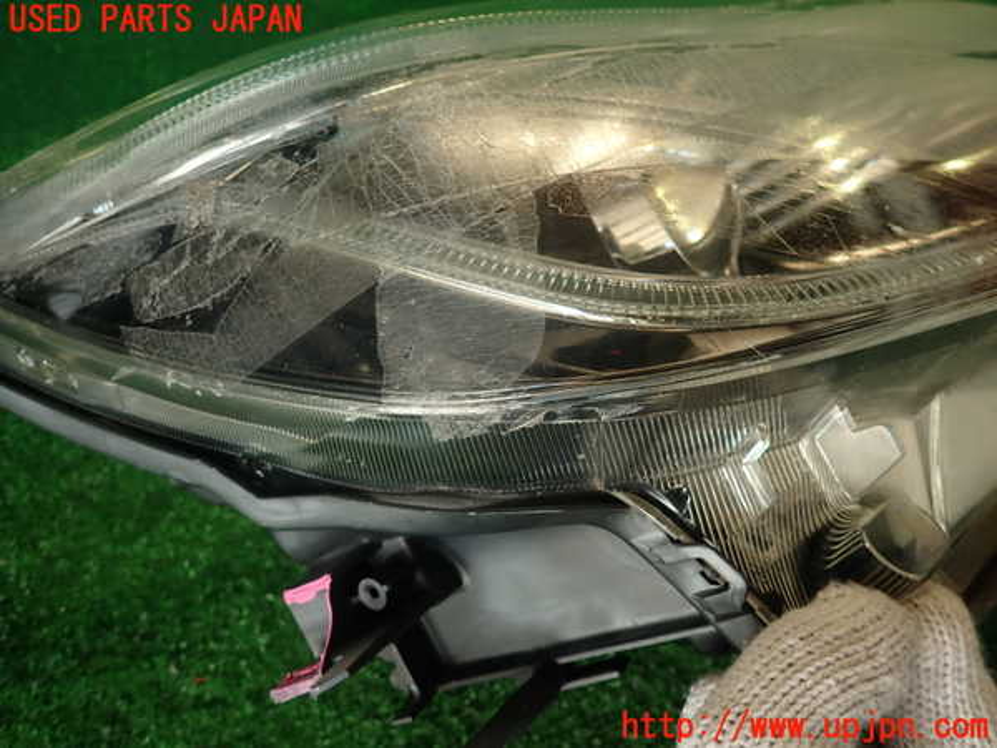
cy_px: 374
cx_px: 498
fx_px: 720
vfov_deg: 54.9
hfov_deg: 69.4
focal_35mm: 25
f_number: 2
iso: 100
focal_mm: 4.5
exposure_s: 1/60
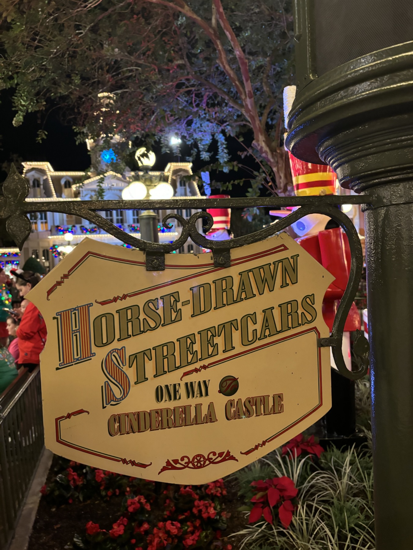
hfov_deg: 53.1
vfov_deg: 67.3
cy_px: 275
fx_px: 414
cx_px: 206
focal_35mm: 26
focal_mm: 5.96
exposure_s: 1/30
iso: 500
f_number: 1.6
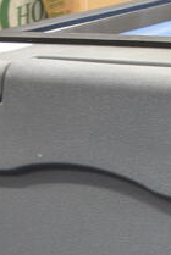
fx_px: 838
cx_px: 248
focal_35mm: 118
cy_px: 439
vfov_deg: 15.3
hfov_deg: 11.2
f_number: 3.5
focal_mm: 18
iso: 1000
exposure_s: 1/30
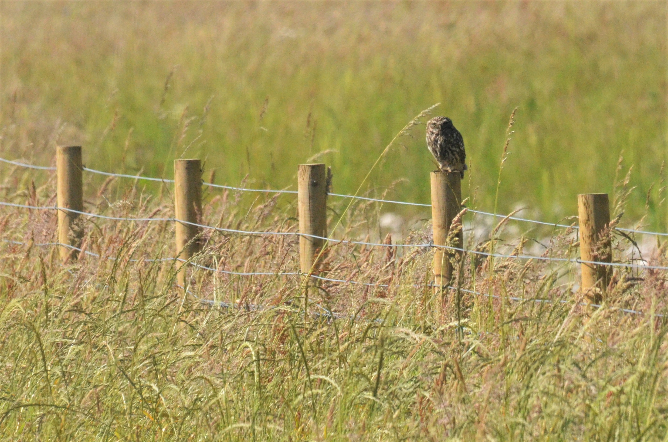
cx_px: 334
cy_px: 221
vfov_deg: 1.8
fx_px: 13890
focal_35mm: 750
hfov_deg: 2.8
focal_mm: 500
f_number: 13
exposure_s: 1/2500
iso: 2500
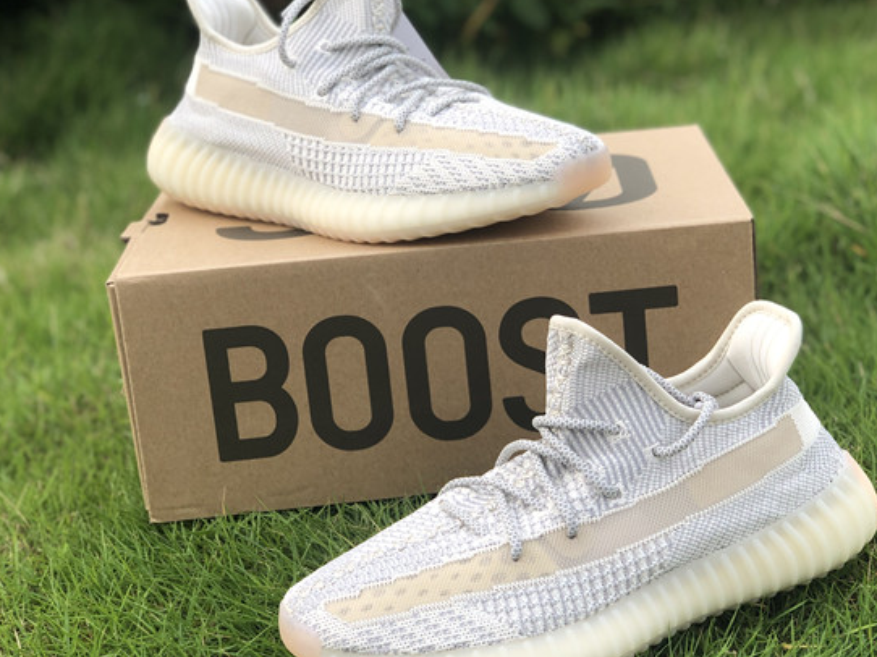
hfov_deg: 27.4
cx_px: 477
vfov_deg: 20.7
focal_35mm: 71
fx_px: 1798
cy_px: 362
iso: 16
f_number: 2.4
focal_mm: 6
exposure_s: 1/215
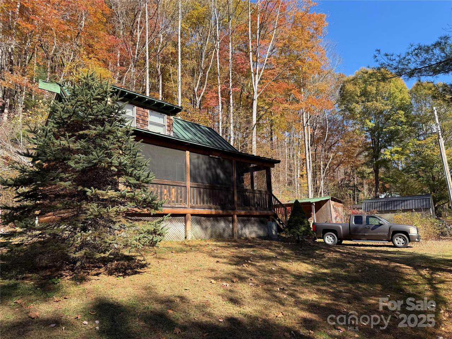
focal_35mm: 24
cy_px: 170
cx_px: 226
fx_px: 313
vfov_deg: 56.8
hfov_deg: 71.6
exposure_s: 1/1553
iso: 80
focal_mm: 6.76
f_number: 1.78
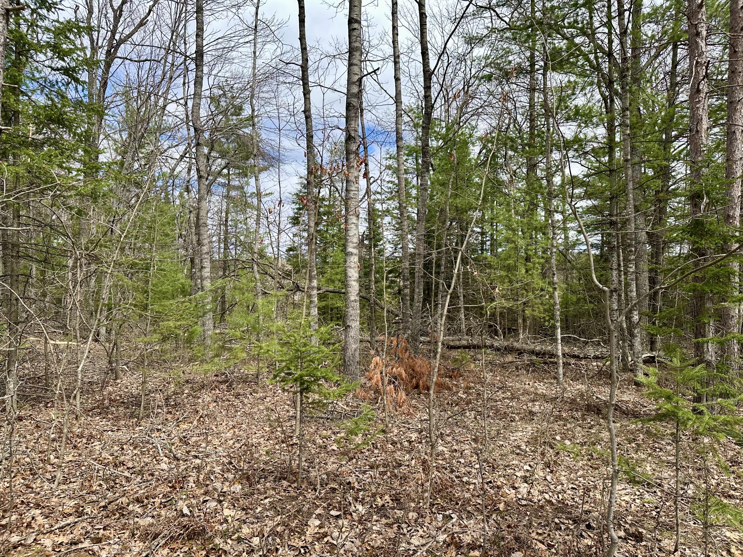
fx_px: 515
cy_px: 278
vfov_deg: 56.8
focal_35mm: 24
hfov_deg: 71.6
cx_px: 372
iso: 80
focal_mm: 6.86
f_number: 1.78
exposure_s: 1/2469
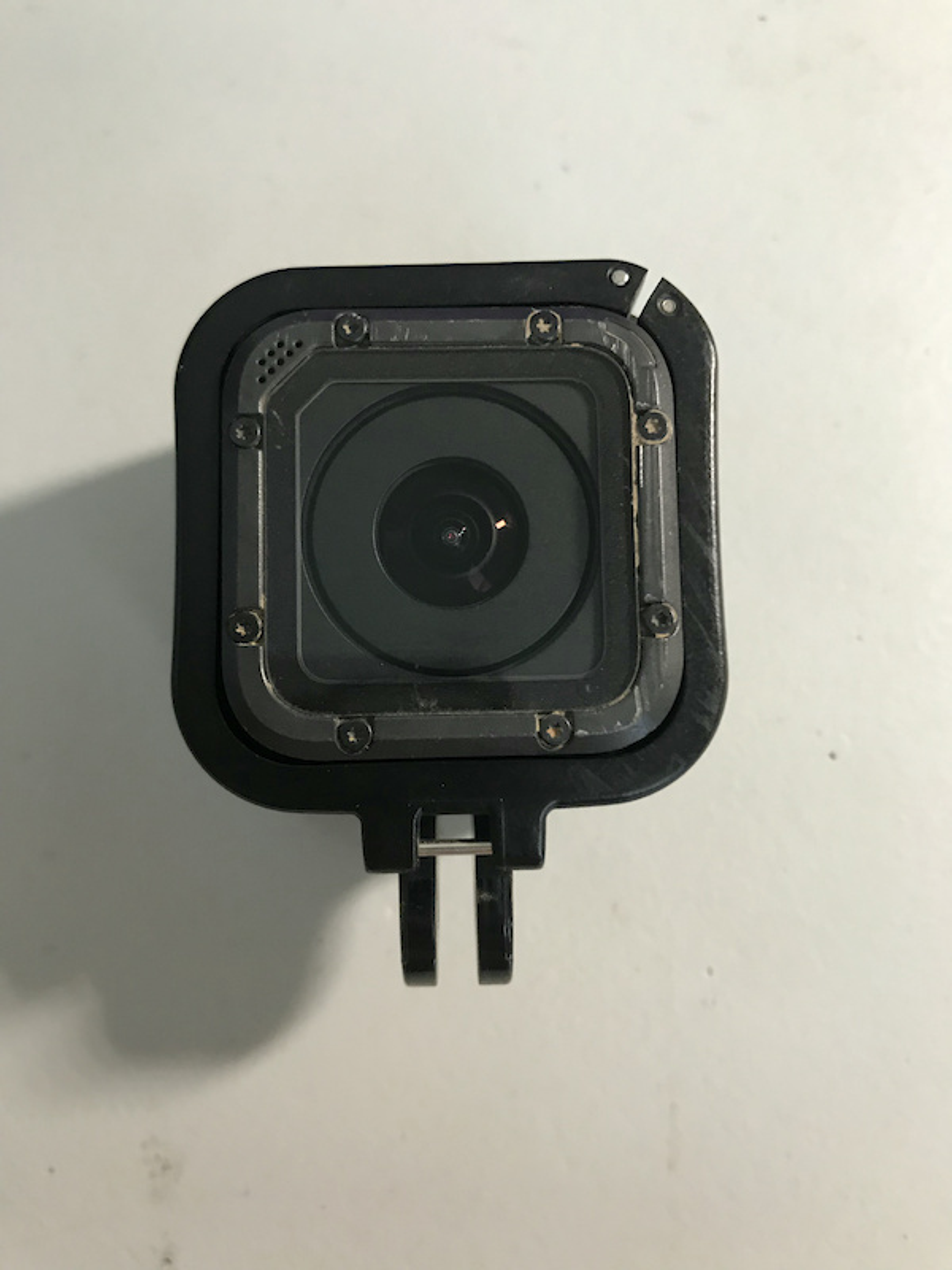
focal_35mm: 28
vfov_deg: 63.4
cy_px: 635
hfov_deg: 49.7
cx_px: 476
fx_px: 1027
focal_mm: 3.99
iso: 40
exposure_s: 1/25
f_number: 1.8
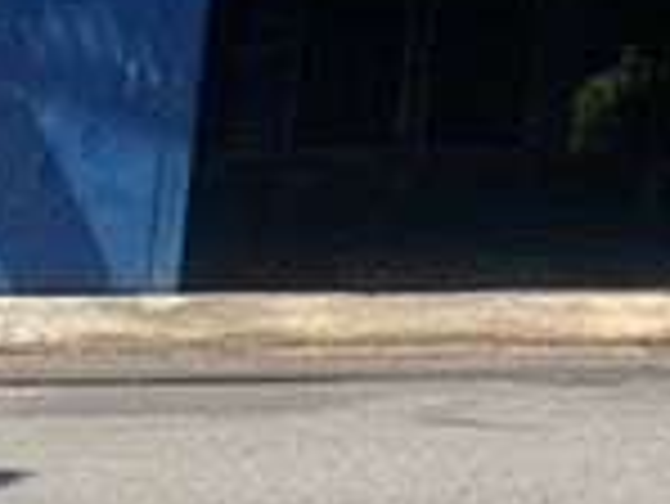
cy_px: -531
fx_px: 3235
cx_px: 1772
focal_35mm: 167
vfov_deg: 8.4
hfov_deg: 9.9
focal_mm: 4.25
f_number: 1.8
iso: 25
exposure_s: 1/1447
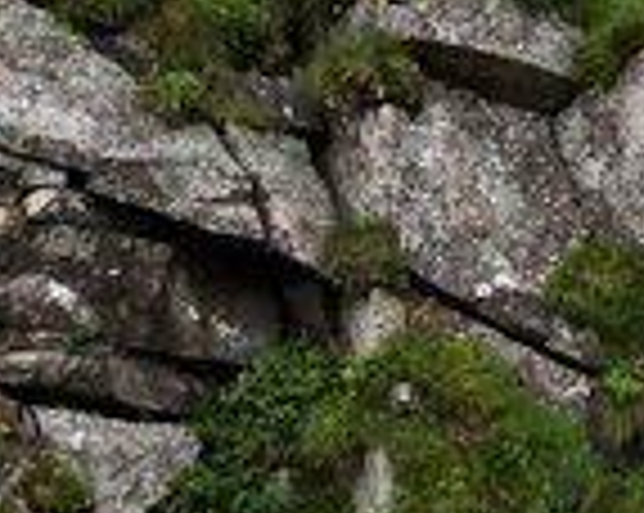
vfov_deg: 5.2
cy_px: -873
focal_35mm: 284
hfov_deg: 6.6
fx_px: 5406
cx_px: 1401
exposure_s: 1/800
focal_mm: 24
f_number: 5.6
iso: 400
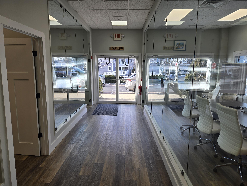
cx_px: 124
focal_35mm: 23
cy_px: 93
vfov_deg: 58.9
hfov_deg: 73.9
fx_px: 164
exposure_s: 1/214
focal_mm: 5.4
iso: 25
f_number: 1.8
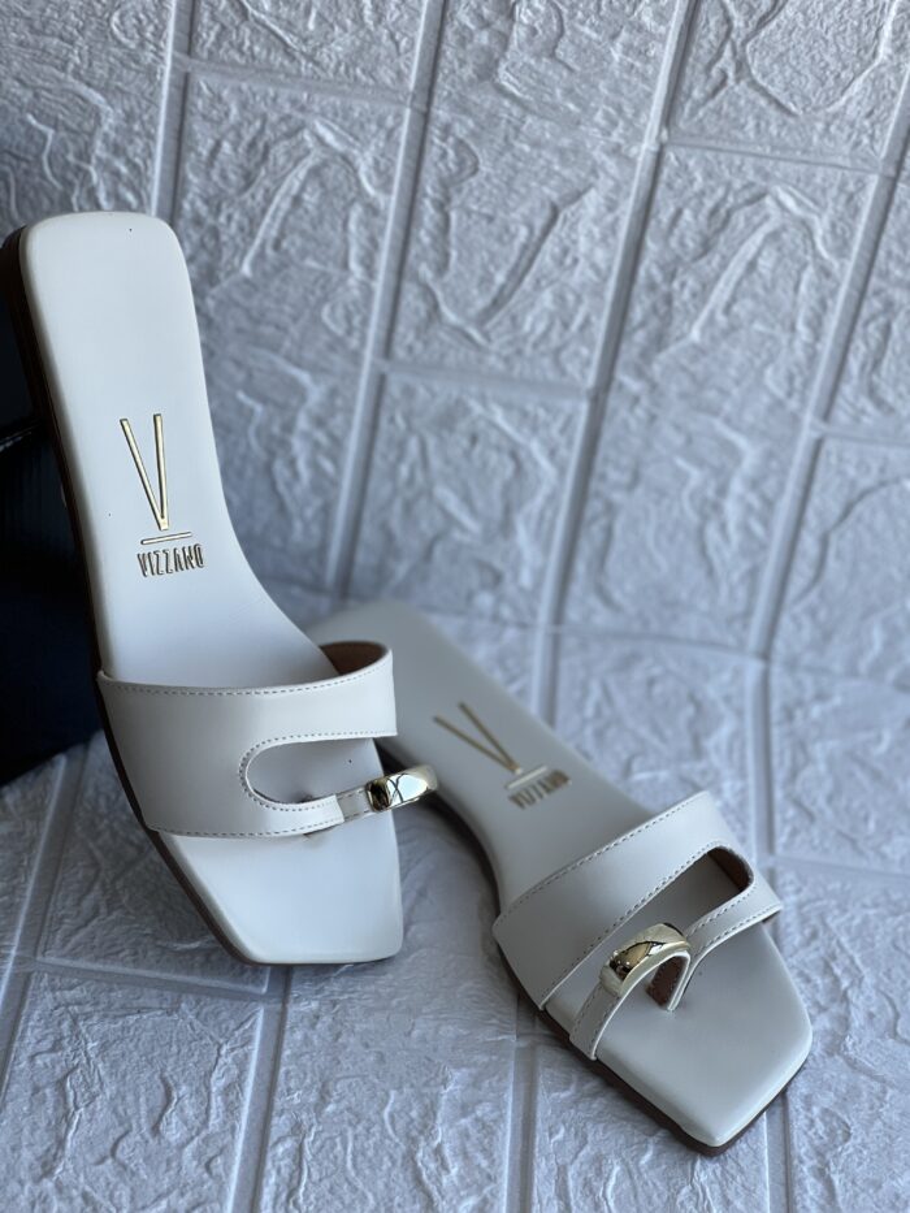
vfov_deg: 25.3
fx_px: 2698
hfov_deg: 19.1
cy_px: 606
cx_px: 455
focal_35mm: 77
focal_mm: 9
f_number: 2.8
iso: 64
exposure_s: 1/121
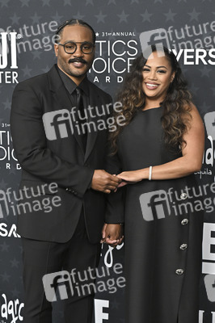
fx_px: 386
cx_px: 108
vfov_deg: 45.5
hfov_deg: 31.1
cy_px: 162
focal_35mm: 43
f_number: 5
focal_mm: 43
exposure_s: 1/320
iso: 1250
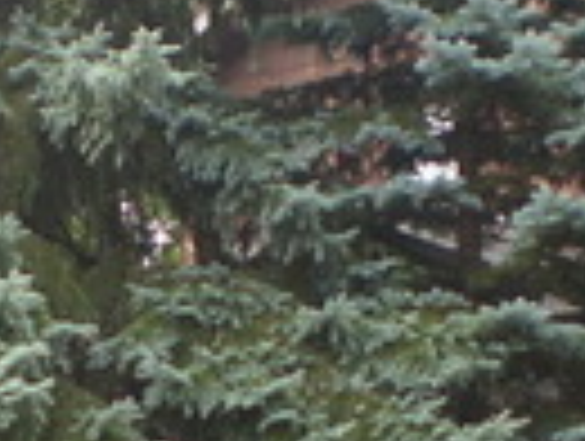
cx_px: 180
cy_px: 432
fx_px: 2997
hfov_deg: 11.1
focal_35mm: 177
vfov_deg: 8.4
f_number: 3.1
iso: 64
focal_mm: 6.3
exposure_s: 1/125
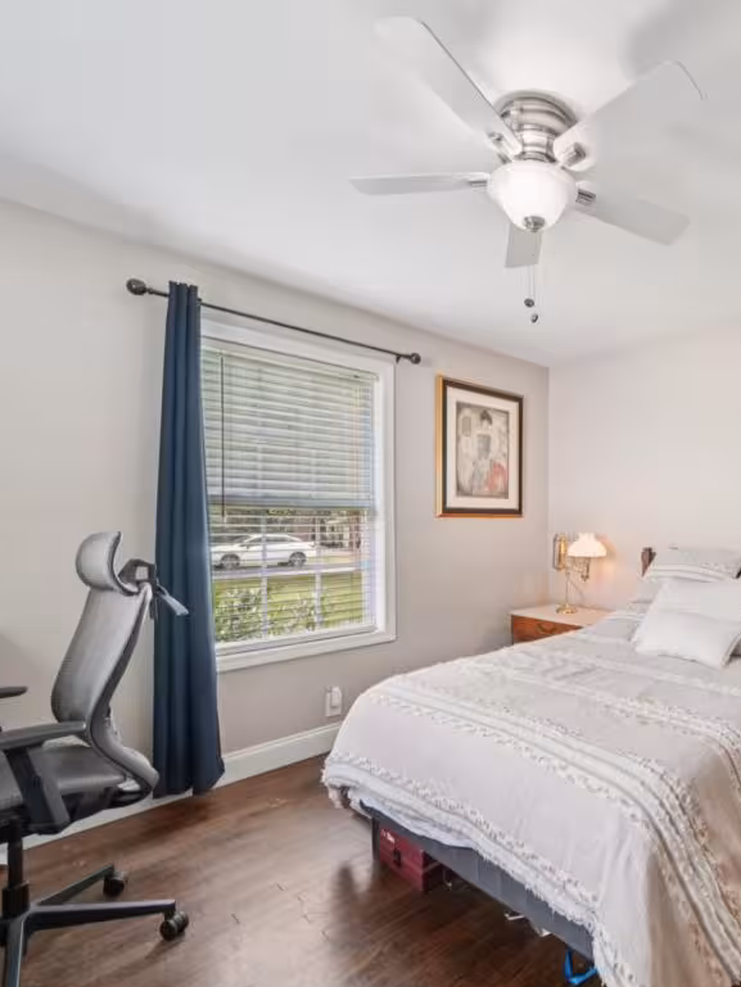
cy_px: 511
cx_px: 606
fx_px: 514
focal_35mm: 18
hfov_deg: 64.4
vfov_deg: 87.7
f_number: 8
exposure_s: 1/13
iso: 400
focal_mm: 12
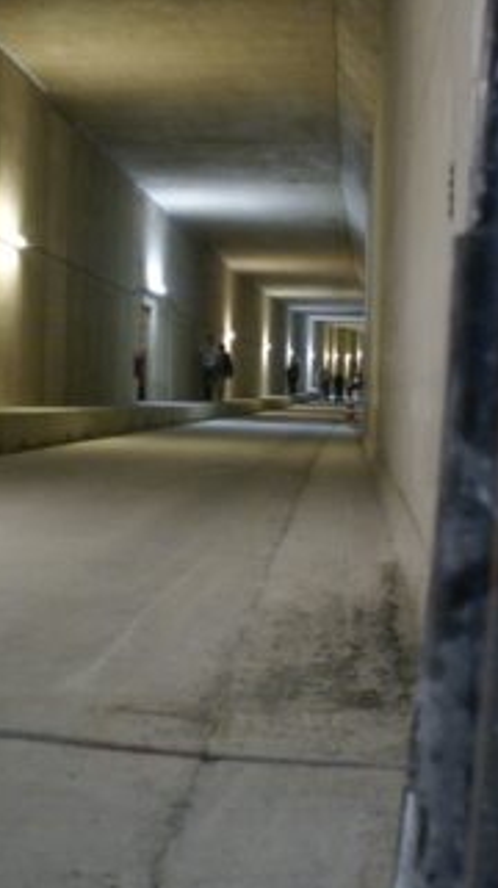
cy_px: 420
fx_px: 1247
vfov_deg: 39.2
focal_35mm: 53
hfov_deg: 22.6
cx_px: 224
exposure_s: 1/10
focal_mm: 18
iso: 800
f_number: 3.5
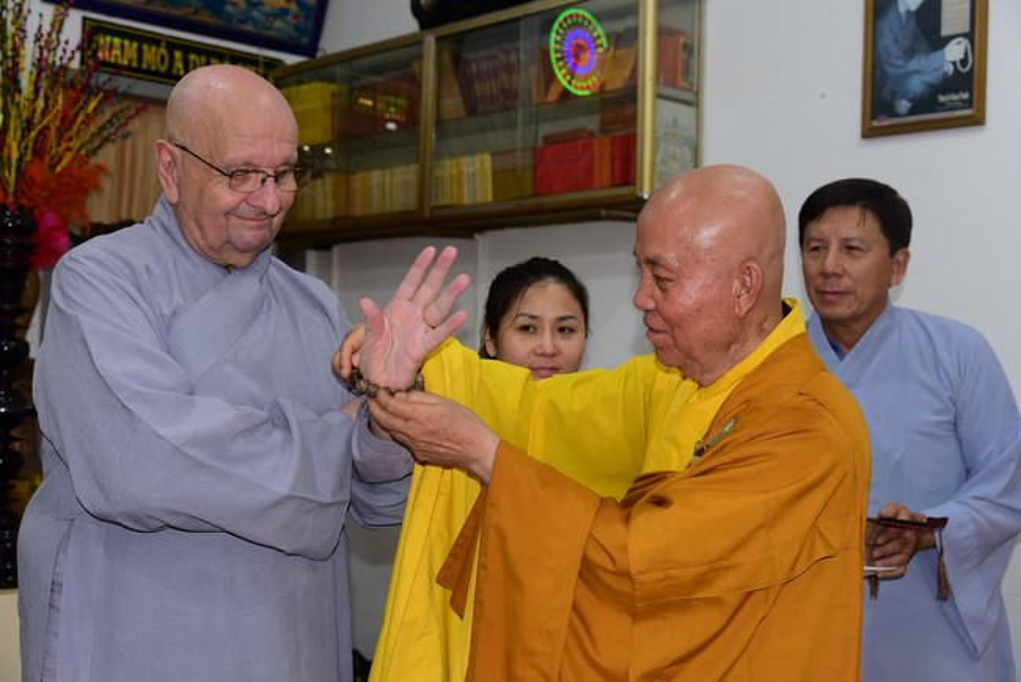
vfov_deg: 28.1
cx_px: 510
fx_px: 1362
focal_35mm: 48
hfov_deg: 41.1
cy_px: 341
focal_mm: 48
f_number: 5
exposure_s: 1/60
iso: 400
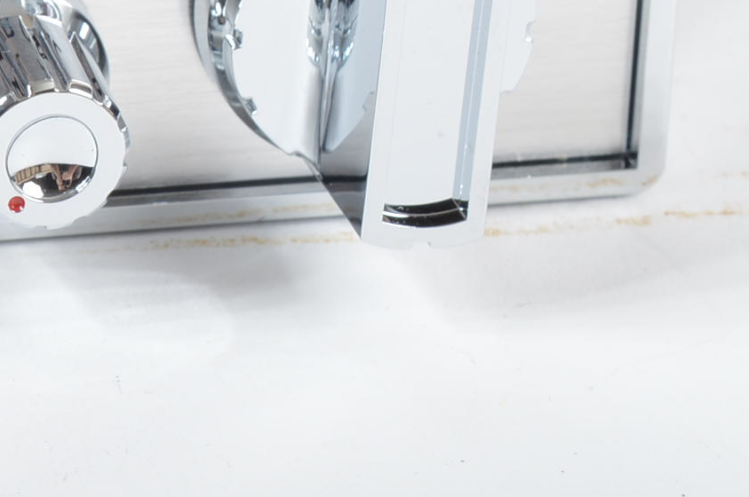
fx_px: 5341
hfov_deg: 7.8
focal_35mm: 257
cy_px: -217
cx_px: -518
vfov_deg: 5.3
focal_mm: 48
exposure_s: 1/200
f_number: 13
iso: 100
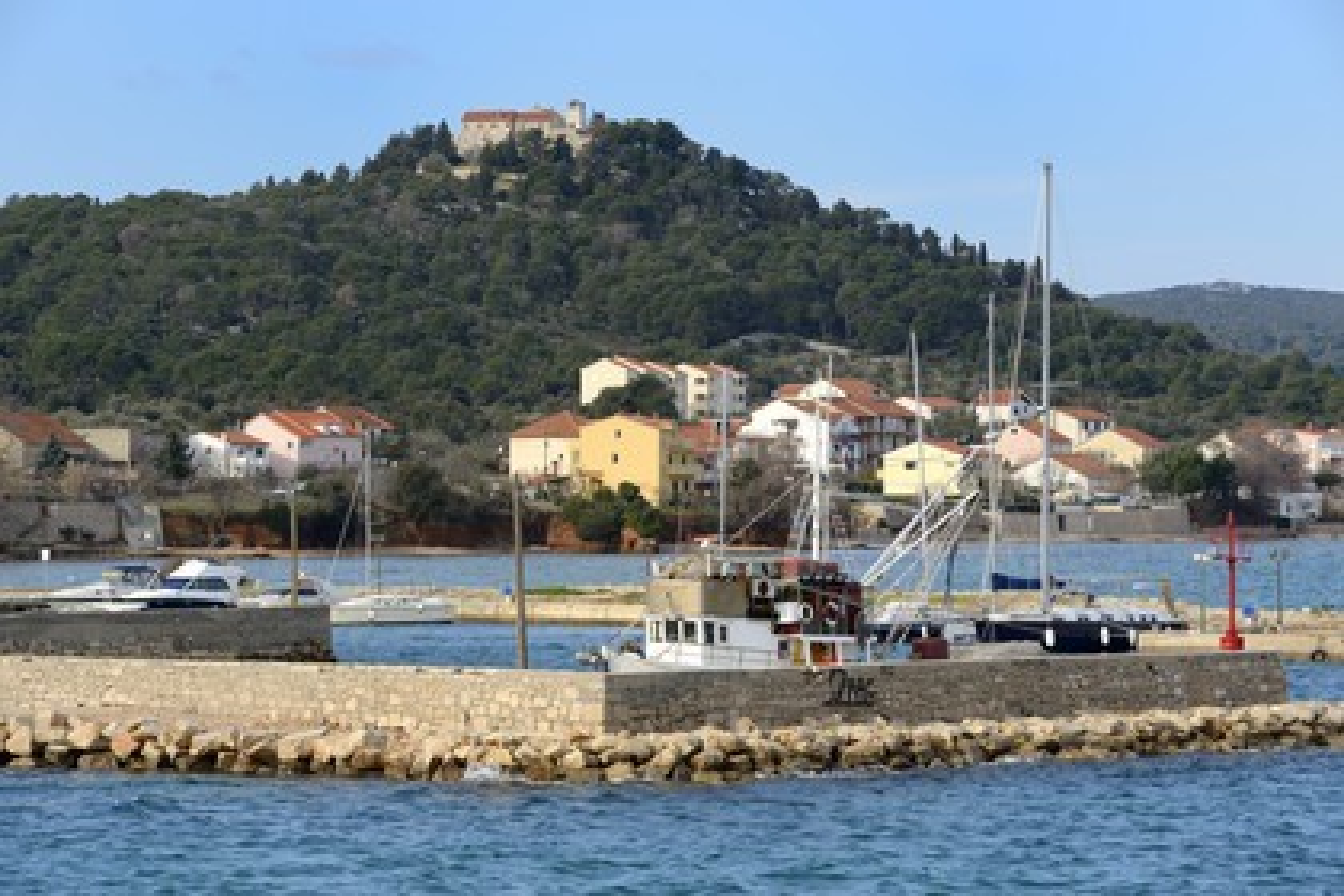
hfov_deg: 13.7
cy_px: 448
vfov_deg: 9.1
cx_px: 672
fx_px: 5600
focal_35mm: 150
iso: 200
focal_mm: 150
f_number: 13
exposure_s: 1/200
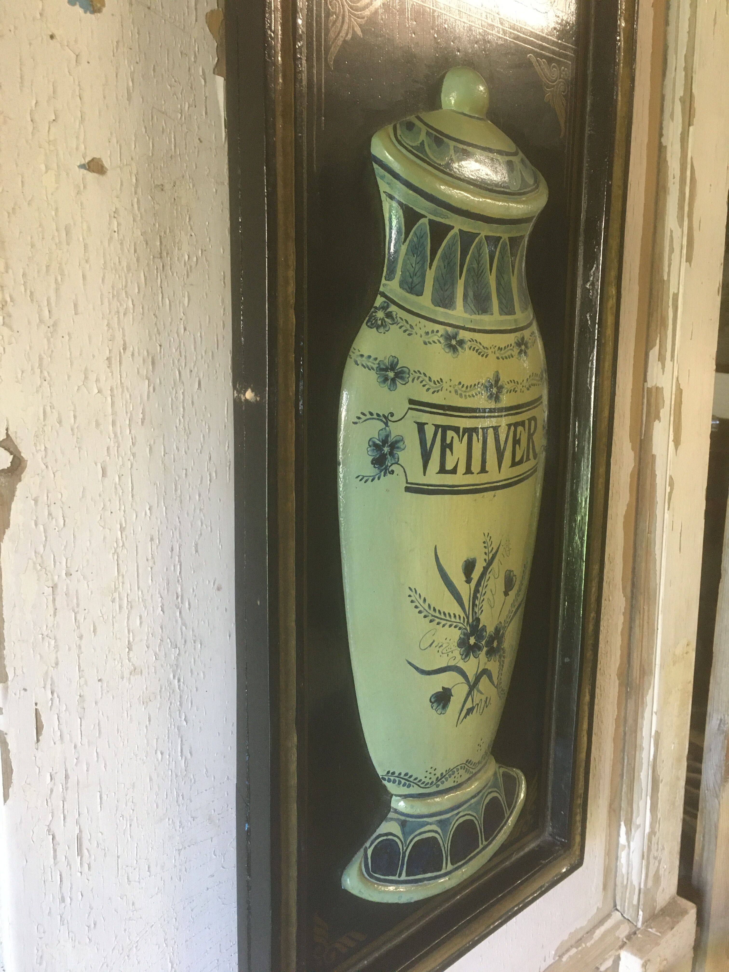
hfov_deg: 48.2
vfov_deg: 61.7
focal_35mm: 29
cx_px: 364
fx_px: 814
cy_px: 486
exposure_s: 1/33
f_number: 2.2
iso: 200
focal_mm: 4.15
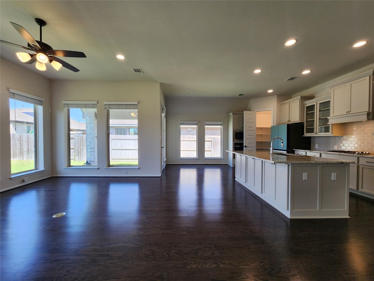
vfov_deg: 89.9
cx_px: 187
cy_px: 140
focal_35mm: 13
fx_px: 140
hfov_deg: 106.2
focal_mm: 2.2
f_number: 2.2
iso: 64
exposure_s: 1/120
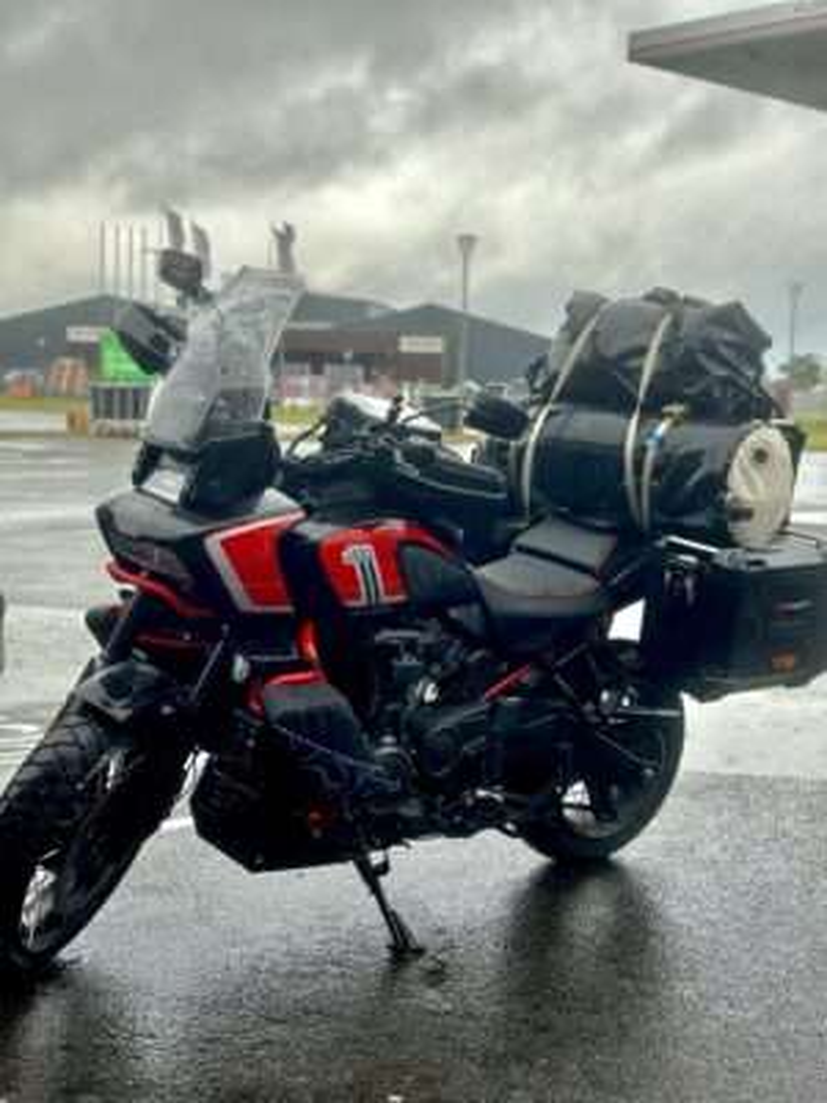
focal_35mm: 48
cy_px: 552
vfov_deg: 39.7
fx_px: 1529
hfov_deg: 30.3
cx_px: 414
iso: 80
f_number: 1.78
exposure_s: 1/574
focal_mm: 6.86
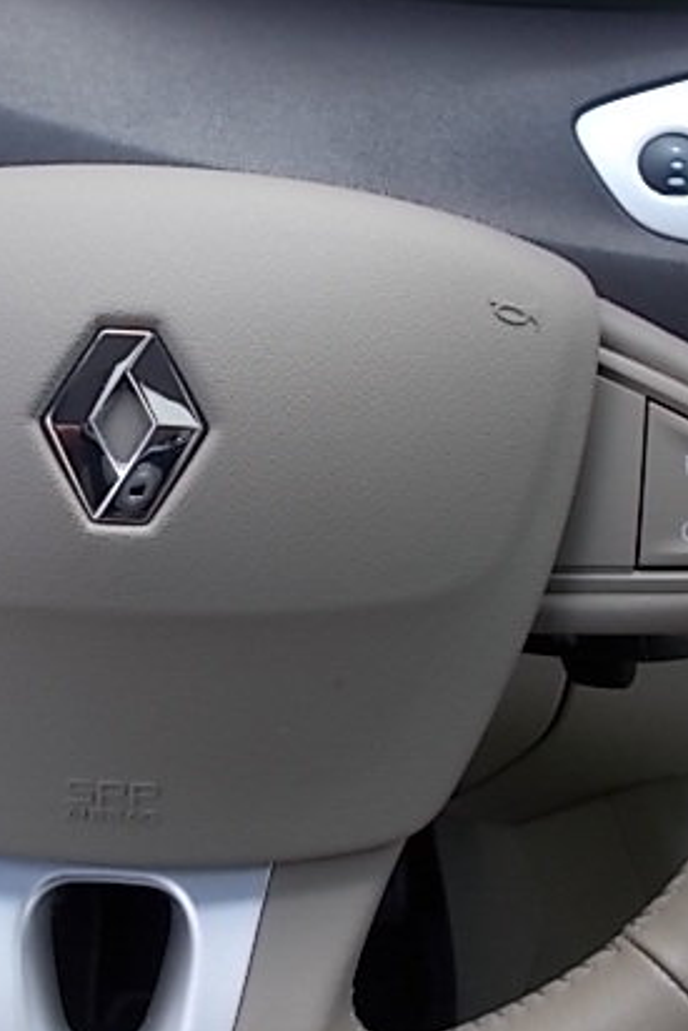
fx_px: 1203
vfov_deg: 46.4
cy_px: 495
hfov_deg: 31.2
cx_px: 150
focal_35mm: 42
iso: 80
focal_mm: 4.6
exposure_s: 1/60
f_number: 3.2
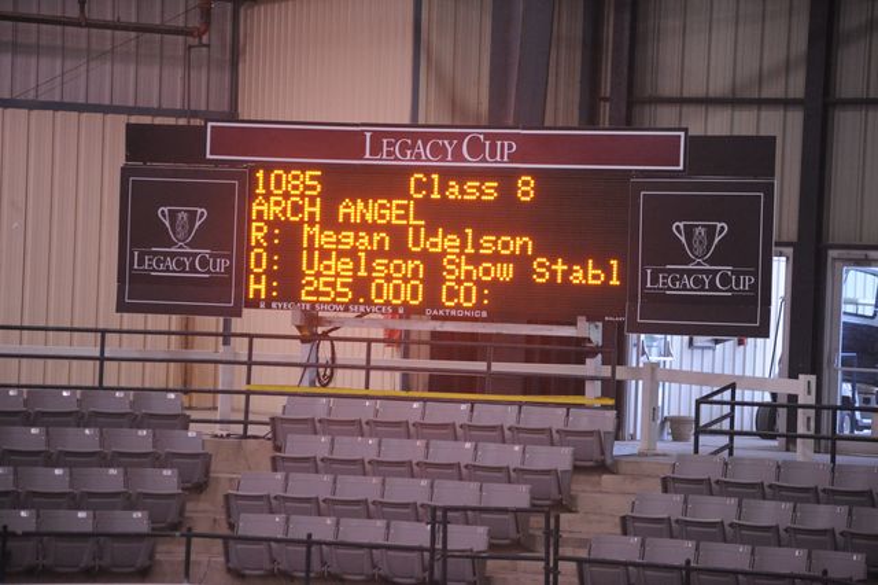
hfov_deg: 10.3
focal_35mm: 200
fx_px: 4875
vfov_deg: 6.9
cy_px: 292
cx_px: 439
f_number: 2.8
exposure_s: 1/400
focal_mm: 200
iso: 5000
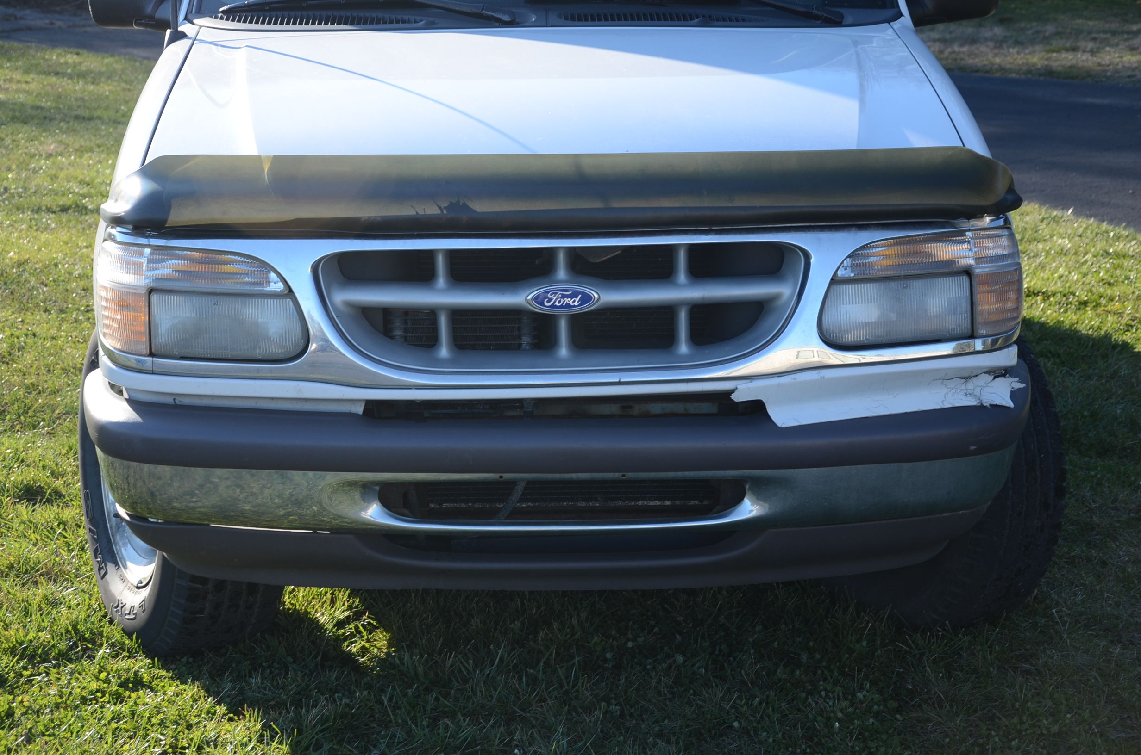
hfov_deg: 28.1
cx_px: 570
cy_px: 378
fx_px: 2277
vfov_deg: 18.8
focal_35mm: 72
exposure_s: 1/80
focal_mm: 48
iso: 160
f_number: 4.8
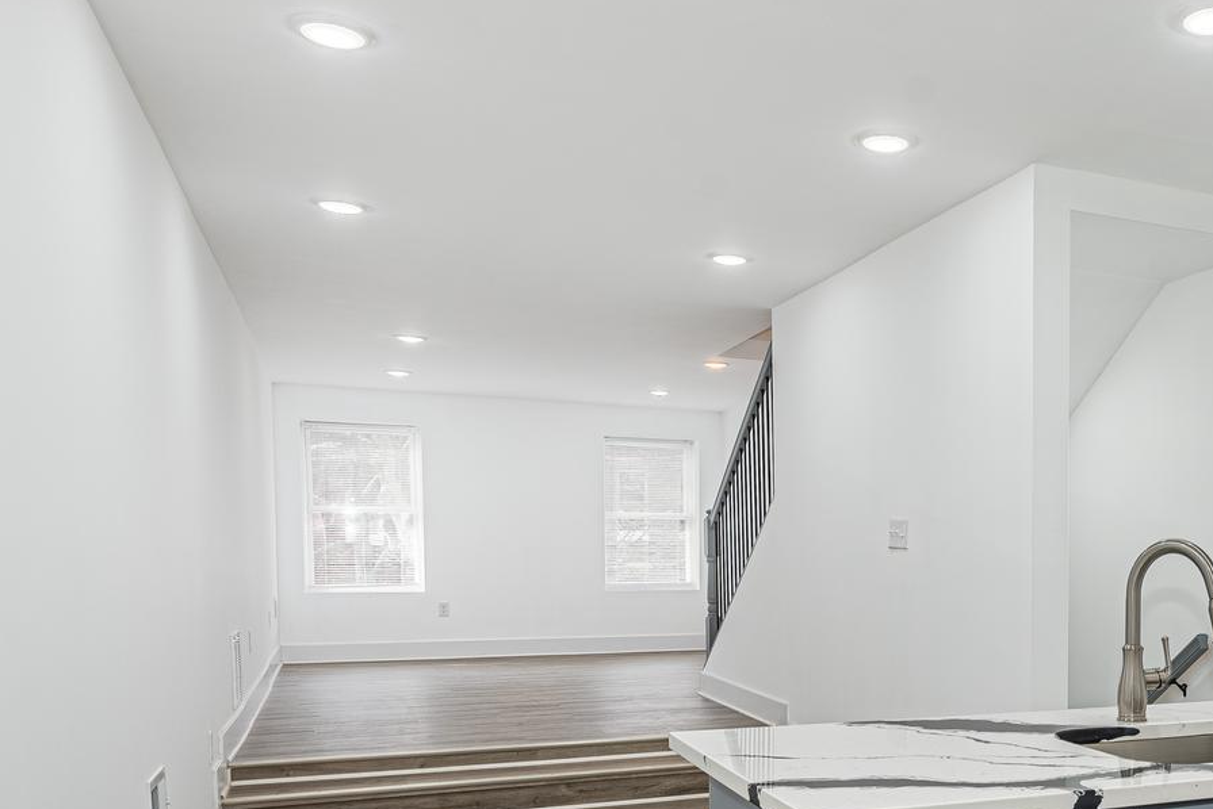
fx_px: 1079
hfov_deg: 54.6
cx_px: 973
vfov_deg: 40.9
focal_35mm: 32
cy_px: 497
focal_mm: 14
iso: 125
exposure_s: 1/200
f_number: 8
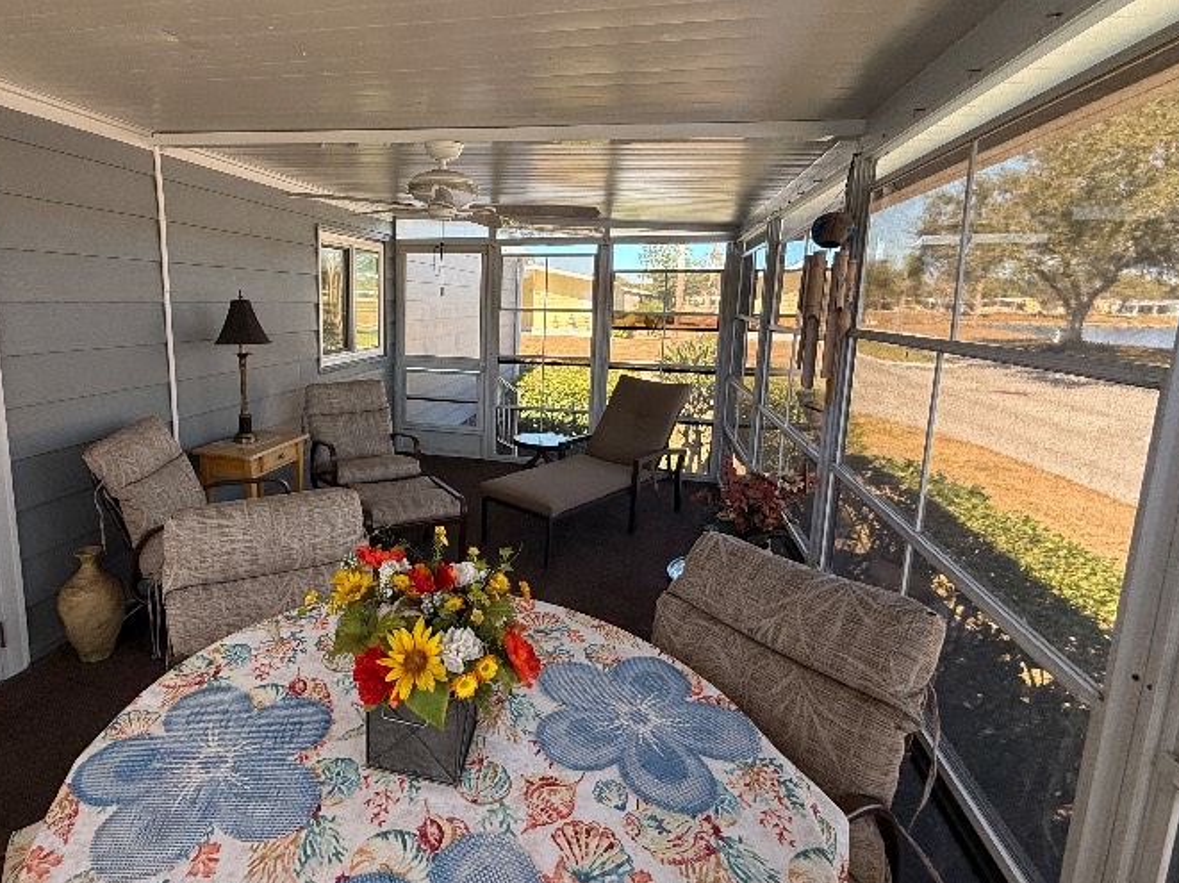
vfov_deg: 71.3
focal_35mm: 18
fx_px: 613
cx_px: 451
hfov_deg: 86.3
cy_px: 395
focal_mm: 2.22
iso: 100
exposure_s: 1/99
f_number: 2.2
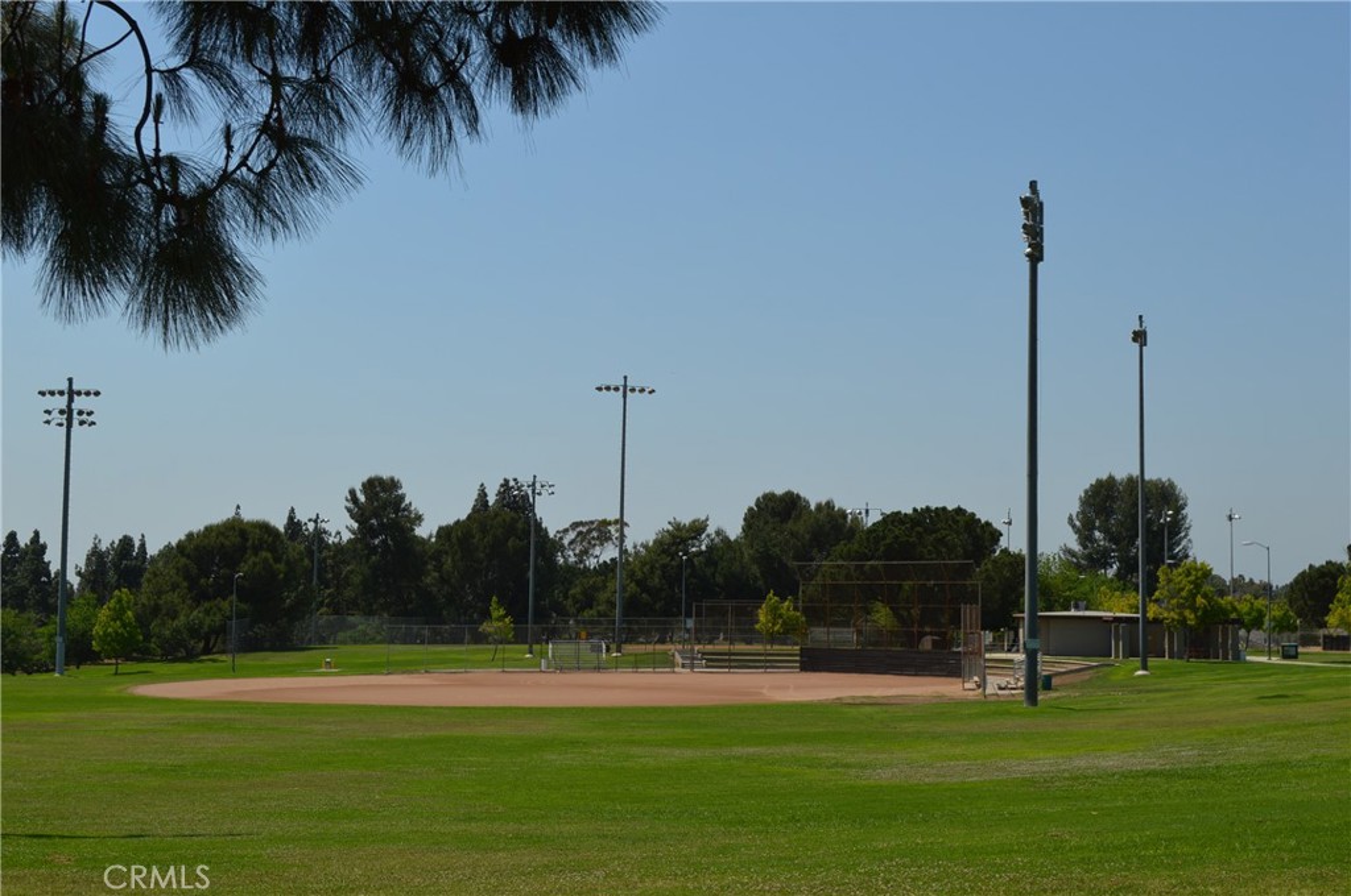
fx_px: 1911
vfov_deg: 26.4
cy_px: 448
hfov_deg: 38.9
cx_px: 676
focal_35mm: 51
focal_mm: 34
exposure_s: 1/320
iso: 100
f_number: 9
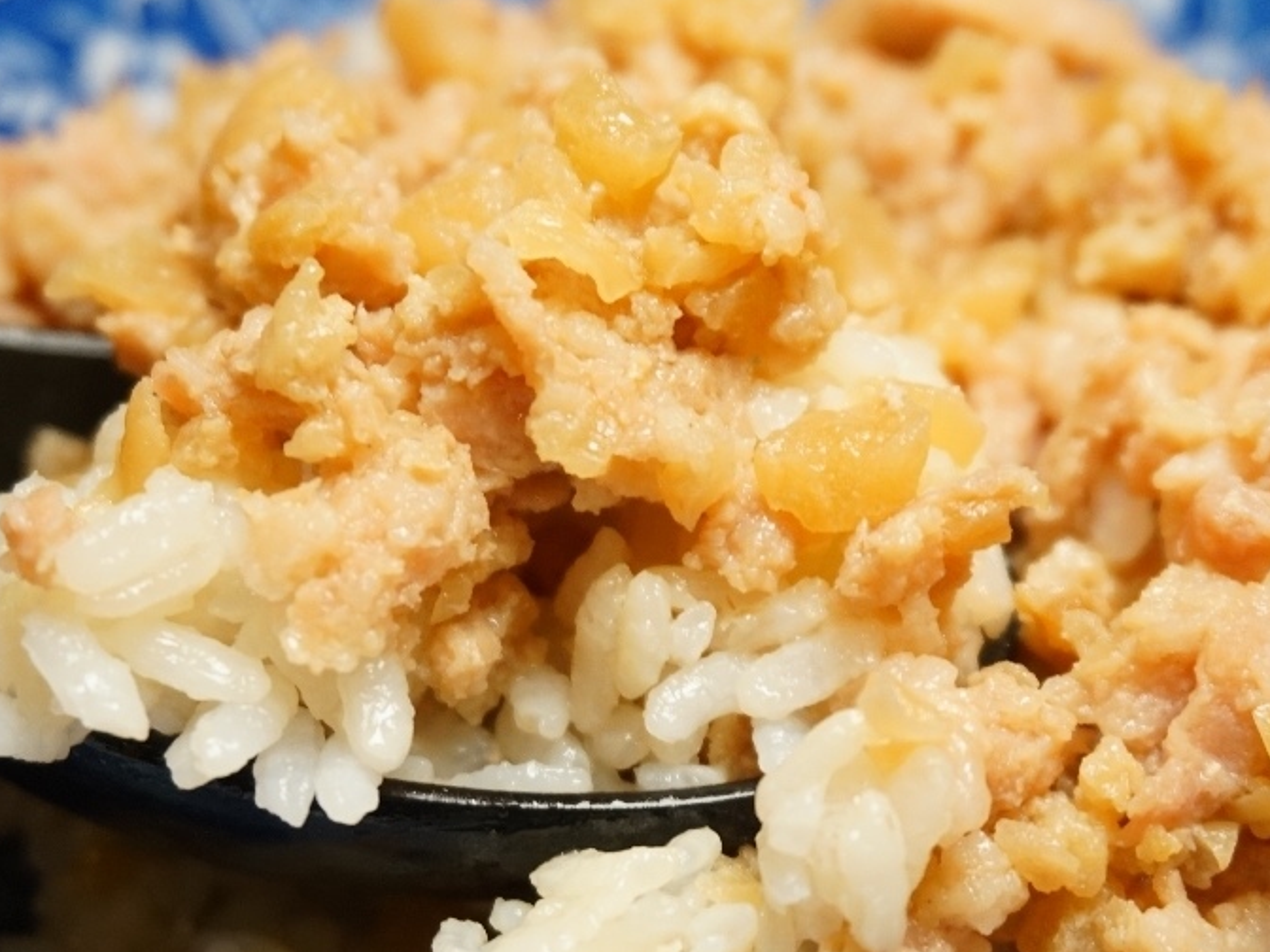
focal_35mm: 64
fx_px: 2338
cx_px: 673
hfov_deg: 30.4
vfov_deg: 23.0
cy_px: 503
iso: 640
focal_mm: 29
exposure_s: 1/60
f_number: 4.5
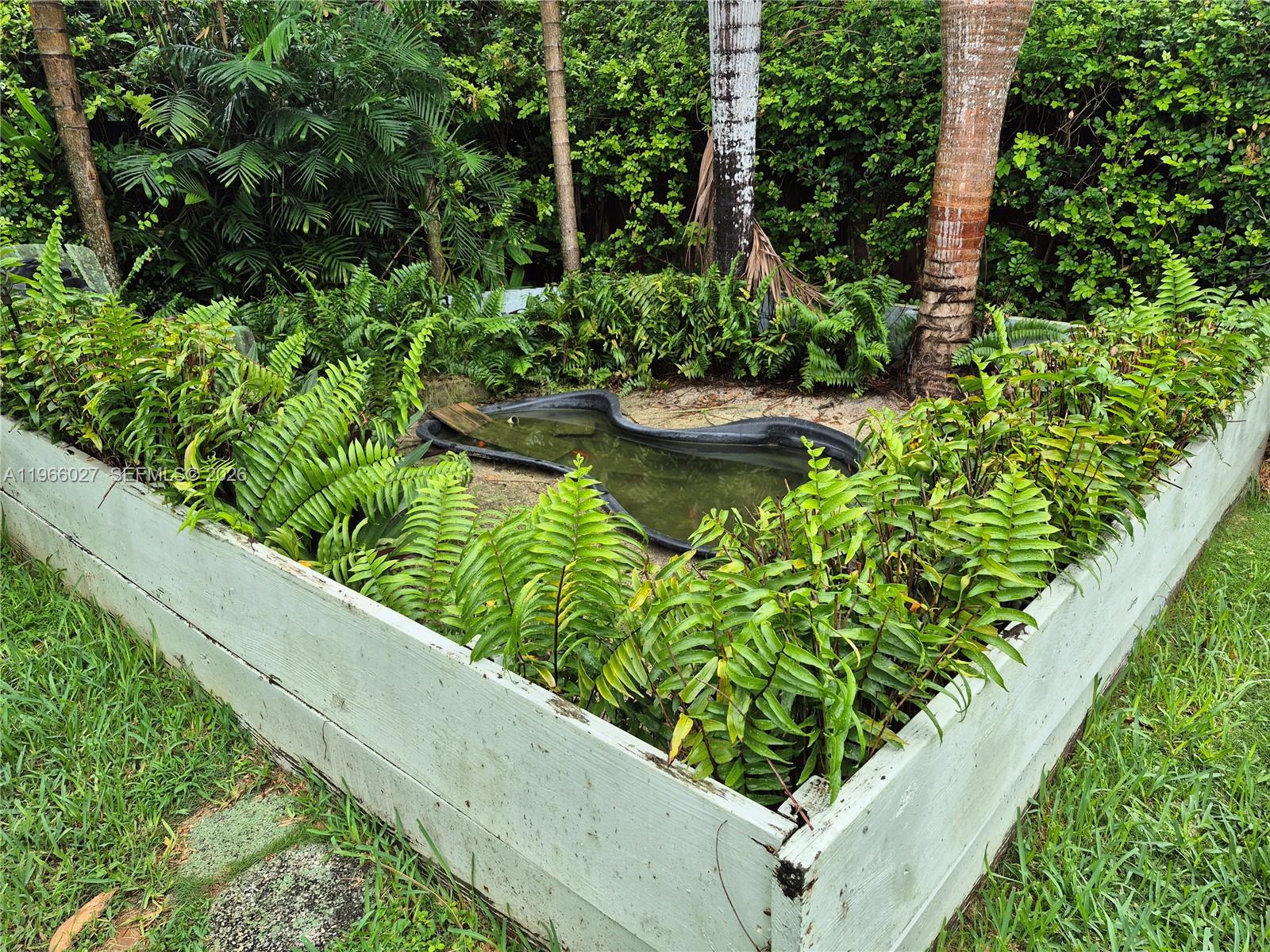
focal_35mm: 23
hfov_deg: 73.9
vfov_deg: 58.9
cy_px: 476
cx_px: 635
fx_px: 844
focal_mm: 5.4
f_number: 1.8
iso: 25
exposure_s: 1/522
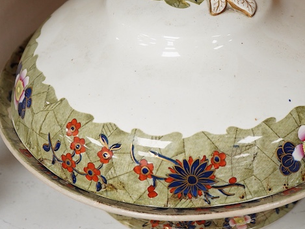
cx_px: 215
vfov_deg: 17.7
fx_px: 731
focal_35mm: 83
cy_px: 77
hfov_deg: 23.4
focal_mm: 30
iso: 1250
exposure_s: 1/125
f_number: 8
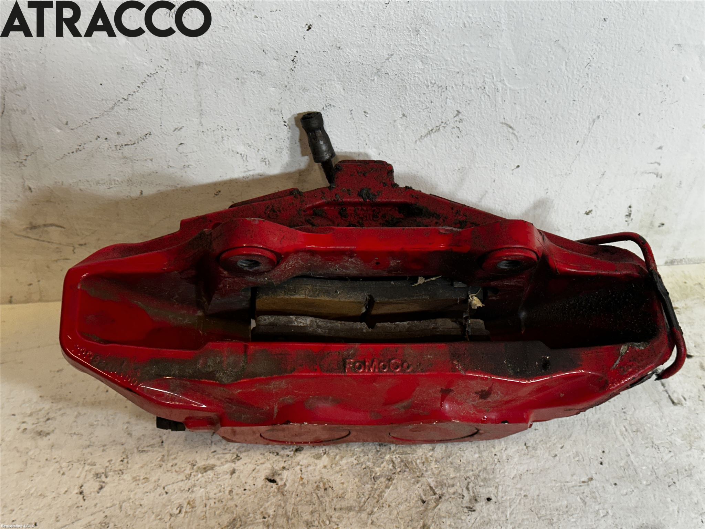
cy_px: 264
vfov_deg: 30.3
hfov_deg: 39.7
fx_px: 978
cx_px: 352
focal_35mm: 48
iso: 100
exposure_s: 1/100
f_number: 1.78
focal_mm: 6.86
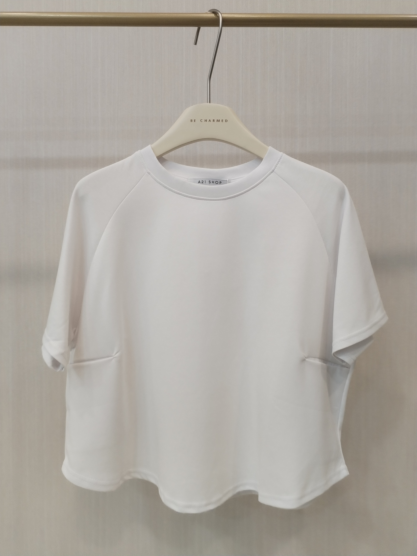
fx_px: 466
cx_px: 208
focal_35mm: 29
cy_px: 278
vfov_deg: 61.7
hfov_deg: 48.2
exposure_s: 1/60
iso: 269
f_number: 1.8
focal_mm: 4.75
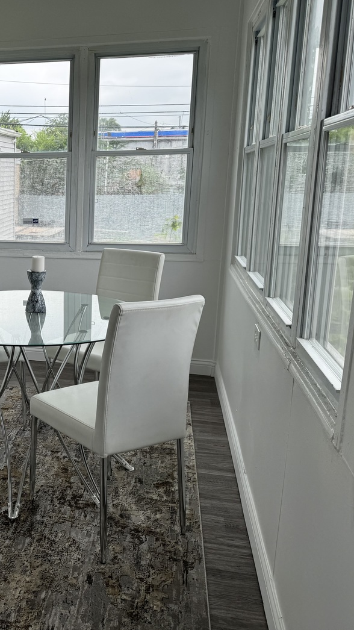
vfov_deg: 55.3
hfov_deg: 30.5
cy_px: 308
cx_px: 0
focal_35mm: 36
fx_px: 601
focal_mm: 6.76
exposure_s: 1/1010
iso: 80
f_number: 1.78
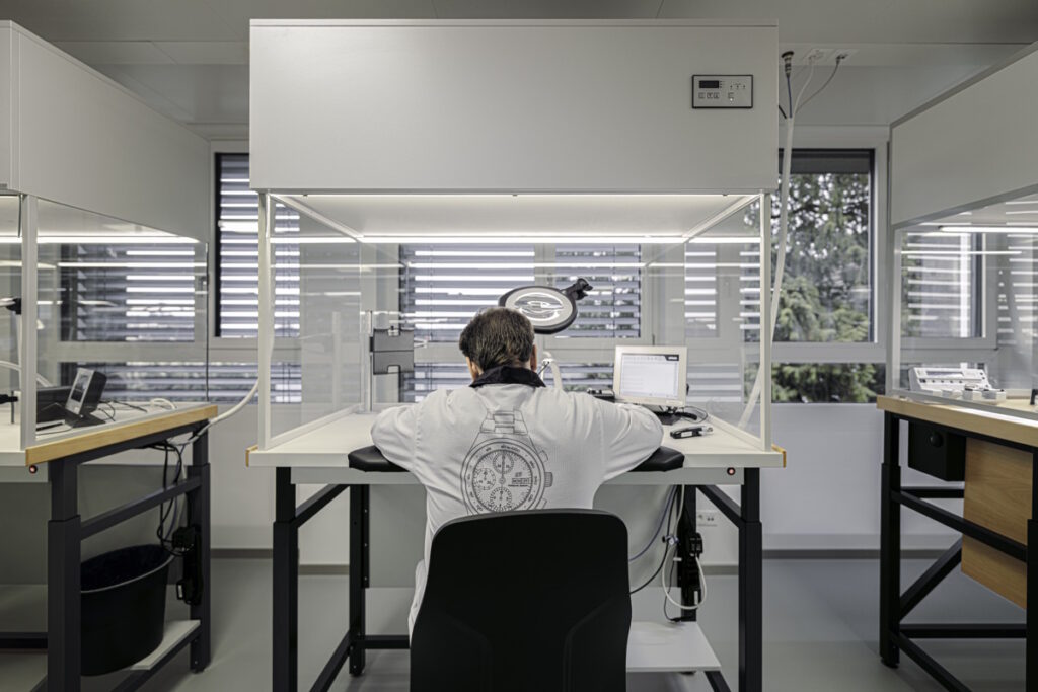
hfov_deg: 104.2
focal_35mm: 14
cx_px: 519
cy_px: 346
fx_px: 404
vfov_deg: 81.2
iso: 250
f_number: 2.2
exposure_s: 1/80
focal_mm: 14
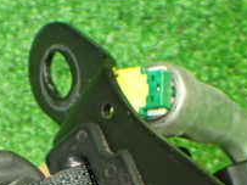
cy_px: 260
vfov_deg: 11.8
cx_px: 64
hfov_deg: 16.2
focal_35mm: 121
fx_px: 863
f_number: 2.8
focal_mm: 7.31
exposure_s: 1/60
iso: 800
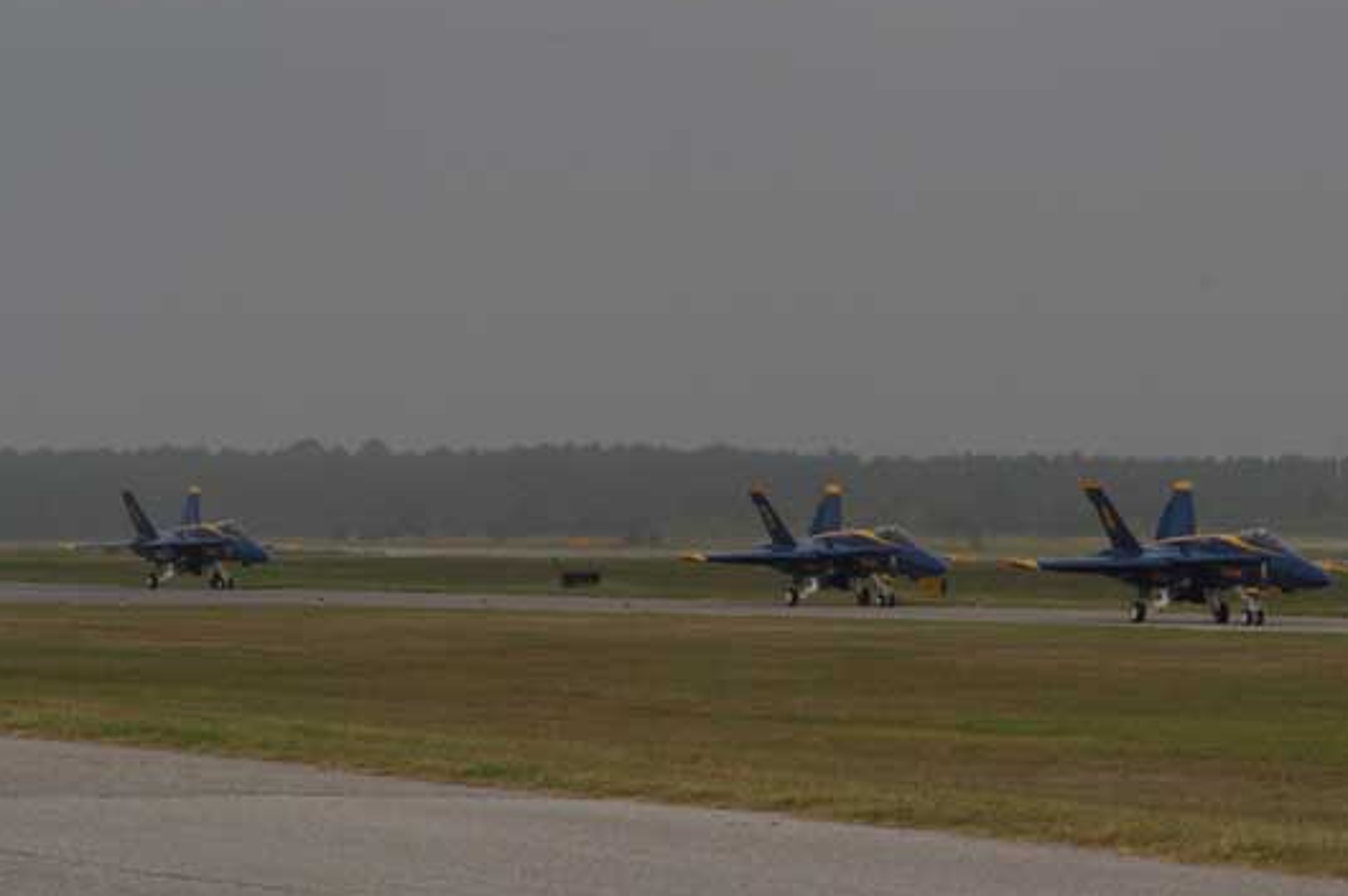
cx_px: 874
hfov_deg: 9.1
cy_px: 522
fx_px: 8494
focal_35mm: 227
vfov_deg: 6.0
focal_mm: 100
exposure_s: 1/1250
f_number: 9
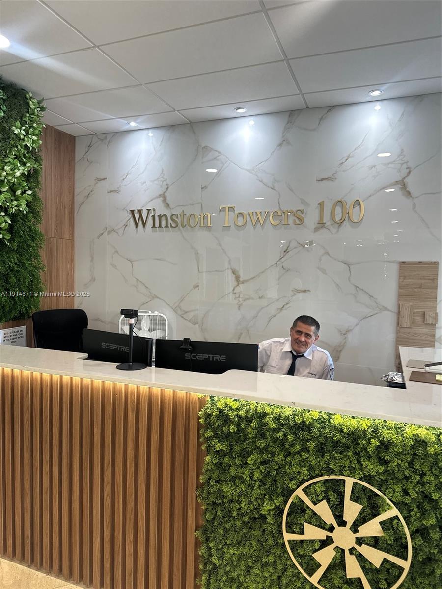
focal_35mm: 24
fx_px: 409
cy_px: 294
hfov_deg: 56.8
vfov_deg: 71.6
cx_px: 221
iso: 125
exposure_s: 1/120
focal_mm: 6.86
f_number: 1.78
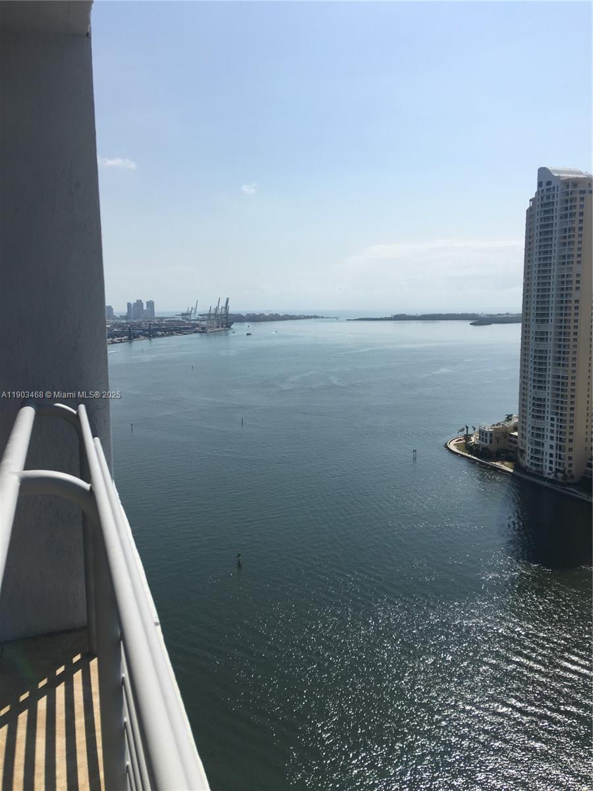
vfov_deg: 61.7
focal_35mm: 29
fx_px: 662
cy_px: 396
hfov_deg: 48.2
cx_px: 296
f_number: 2.2
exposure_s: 1/3344
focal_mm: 4.15
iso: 25
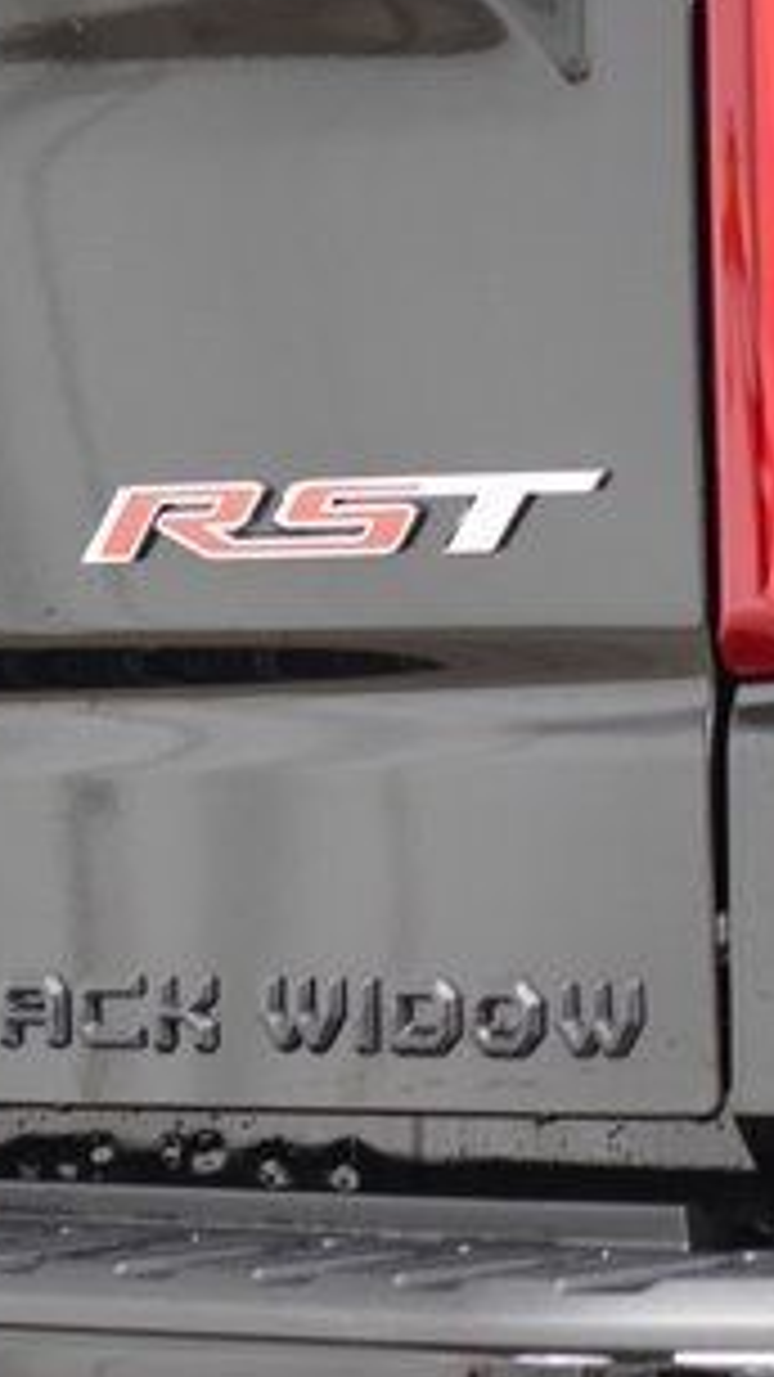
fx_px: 8396
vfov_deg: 9.4
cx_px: 292
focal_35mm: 230
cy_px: 835
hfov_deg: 5.3
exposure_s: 1/25
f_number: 2.8
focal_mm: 70
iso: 1600
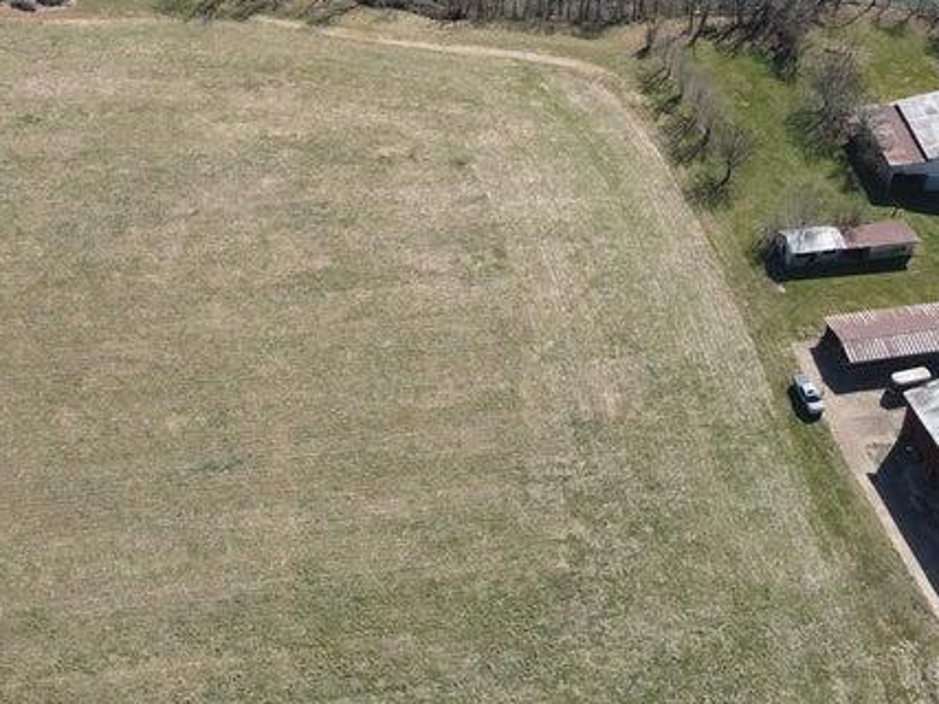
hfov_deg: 39.5
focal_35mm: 48
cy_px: 128
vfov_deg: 29.5
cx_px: 386
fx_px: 1302
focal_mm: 4.5
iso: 100
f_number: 2.8
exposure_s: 1/400
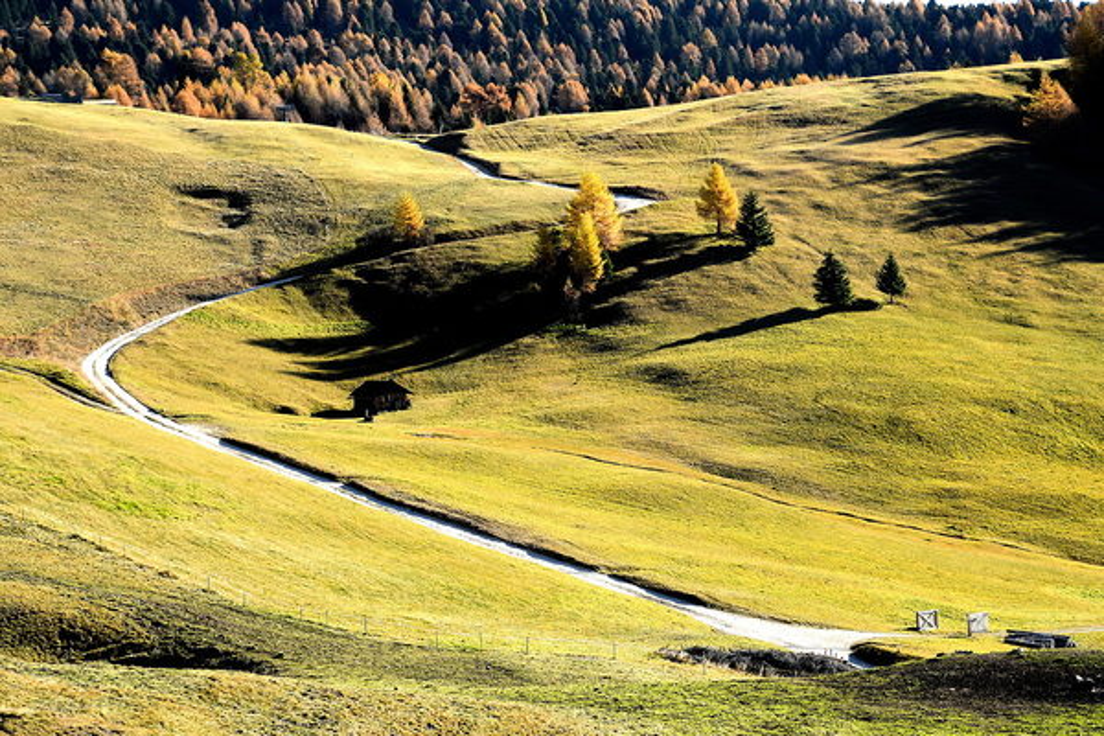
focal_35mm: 87
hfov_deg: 23.4
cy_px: 368
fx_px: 2668
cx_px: 552
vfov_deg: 15.7
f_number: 9
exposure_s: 1/320
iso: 200
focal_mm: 58
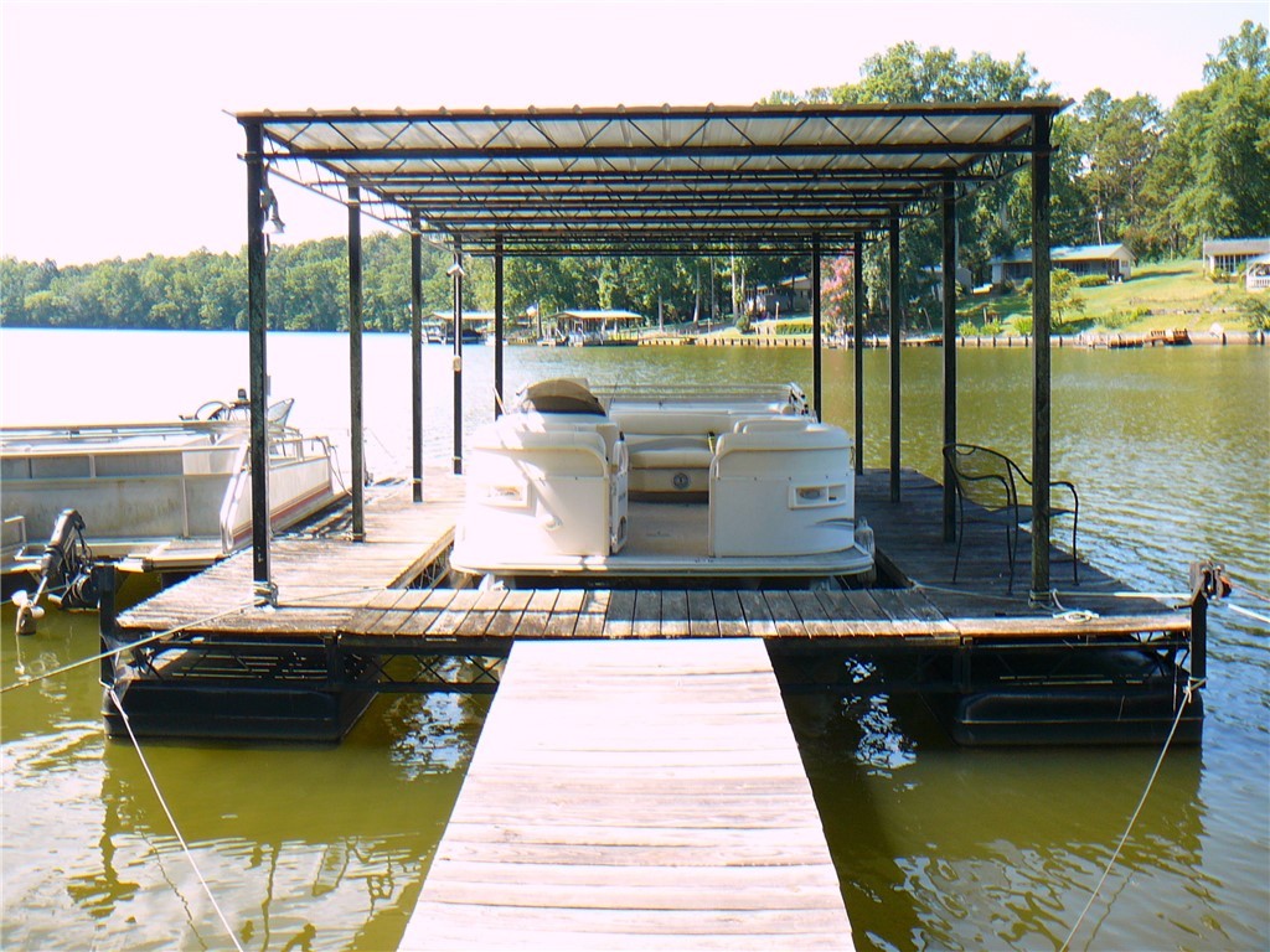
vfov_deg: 40.7
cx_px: 635
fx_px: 1284
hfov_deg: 52.6
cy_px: 476
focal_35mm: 35
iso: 80
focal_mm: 5.2
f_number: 2.8
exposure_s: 1/250
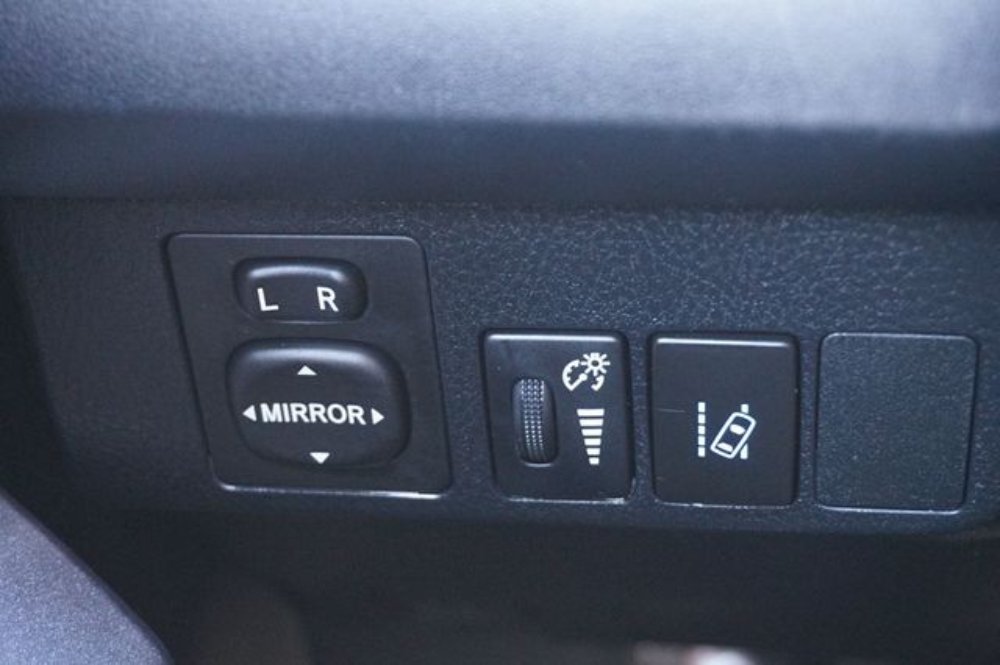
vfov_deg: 23.2
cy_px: 332
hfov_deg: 34.2
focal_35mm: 58
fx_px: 1624
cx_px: 500
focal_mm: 39
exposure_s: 1/10
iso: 3200
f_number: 5.6
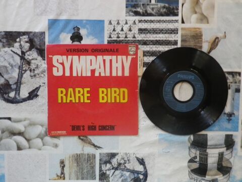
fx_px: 175
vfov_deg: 54.9
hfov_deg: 69.4
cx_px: 121
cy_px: 91
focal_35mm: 25
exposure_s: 1/20
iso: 400
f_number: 3.5
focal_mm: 4.5
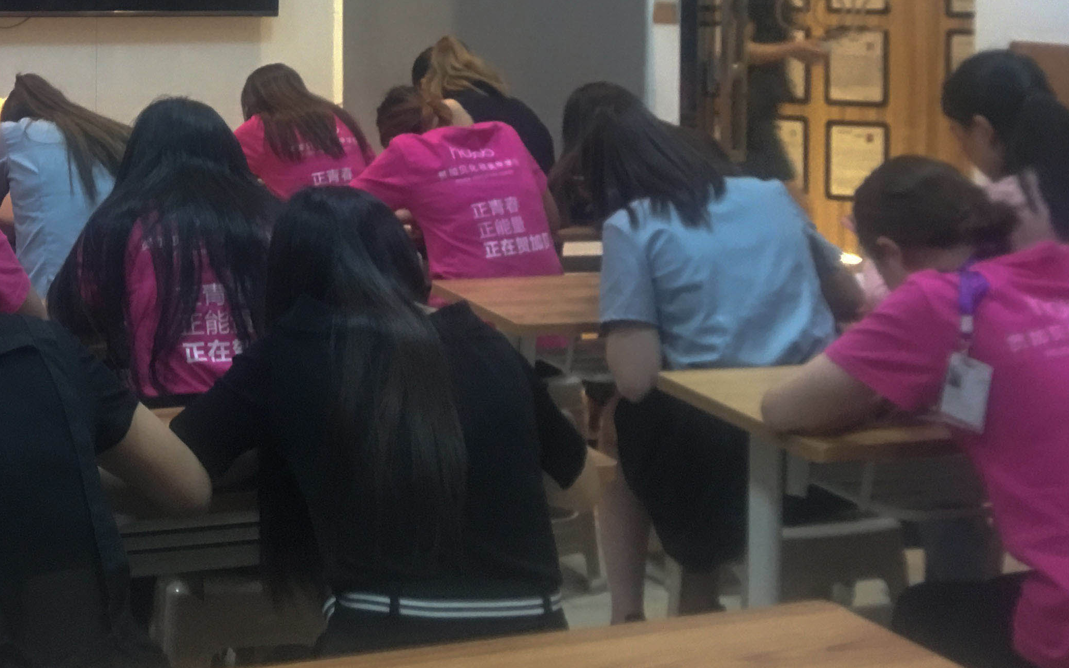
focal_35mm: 60
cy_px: -22
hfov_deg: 32.3
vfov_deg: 20.8
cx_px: 107
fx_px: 1748
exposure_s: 1/10
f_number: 2.2
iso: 100
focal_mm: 4.15
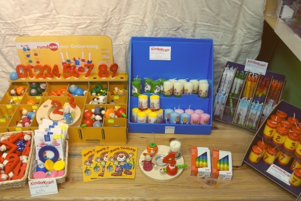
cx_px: 150
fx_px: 251
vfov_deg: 43.6
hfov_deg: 61.9
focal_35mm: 30
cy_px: 100
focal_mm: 20
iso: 400
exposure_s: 1/160
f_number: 4
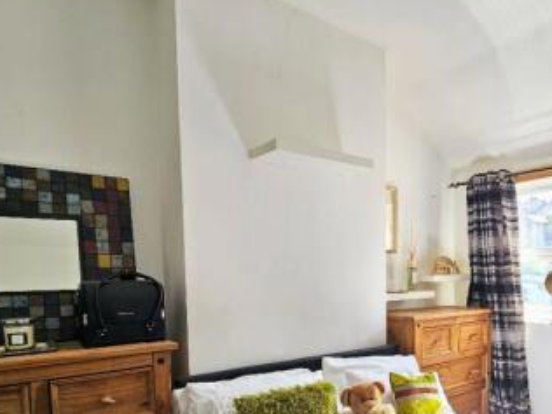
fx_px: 383
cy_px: 307
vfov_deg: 54.4
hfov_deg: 69.3
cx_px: 373
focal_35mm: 24
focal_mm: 2.2
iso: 64
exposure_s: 1/100
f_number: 2.2
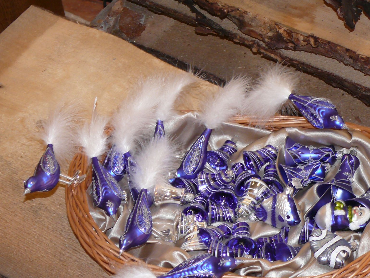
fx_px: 1058
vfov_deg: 14.9
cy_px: 148
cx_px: 238
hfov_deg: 19.8
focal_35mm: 99
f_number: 3.2
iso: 200
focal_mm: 11.5
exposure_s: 1/25
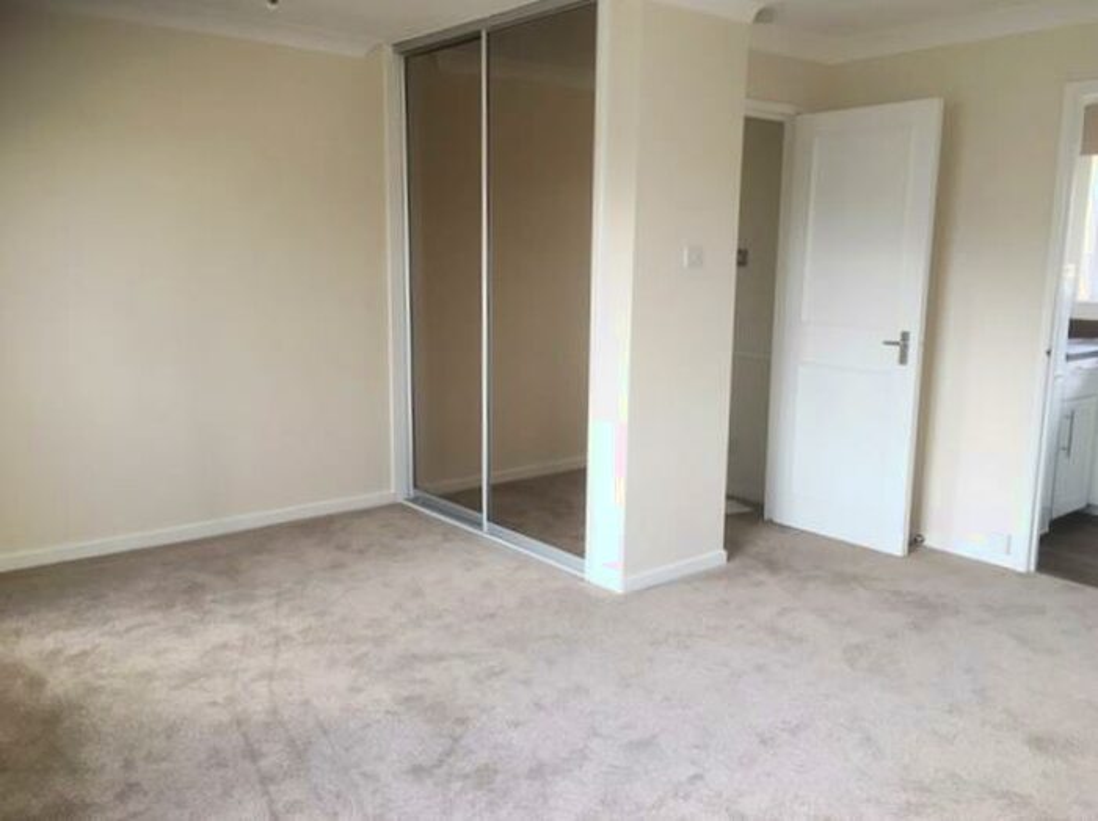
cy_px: 410
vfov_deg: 48.1
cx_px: 549
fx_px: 919
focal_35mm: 29
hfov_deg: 61.7
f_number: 2.2
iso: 25
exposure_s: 1/33
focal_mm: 4.15
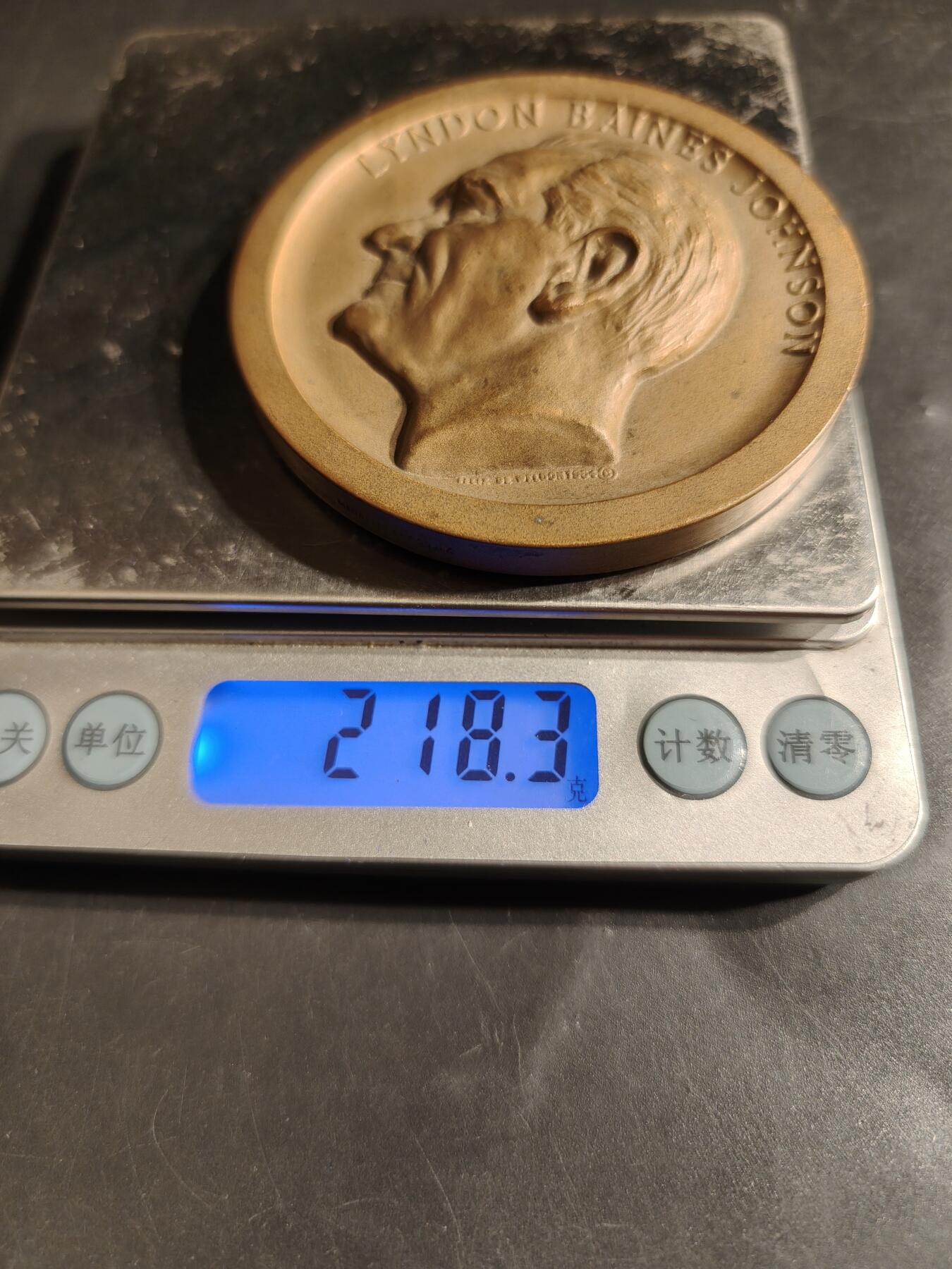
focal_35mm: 23
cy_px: 634
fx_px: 843
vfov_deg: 73.9
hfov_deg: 58.9
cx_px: 476
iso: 250
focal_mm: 6.06
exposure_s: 1/195
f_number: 1.6
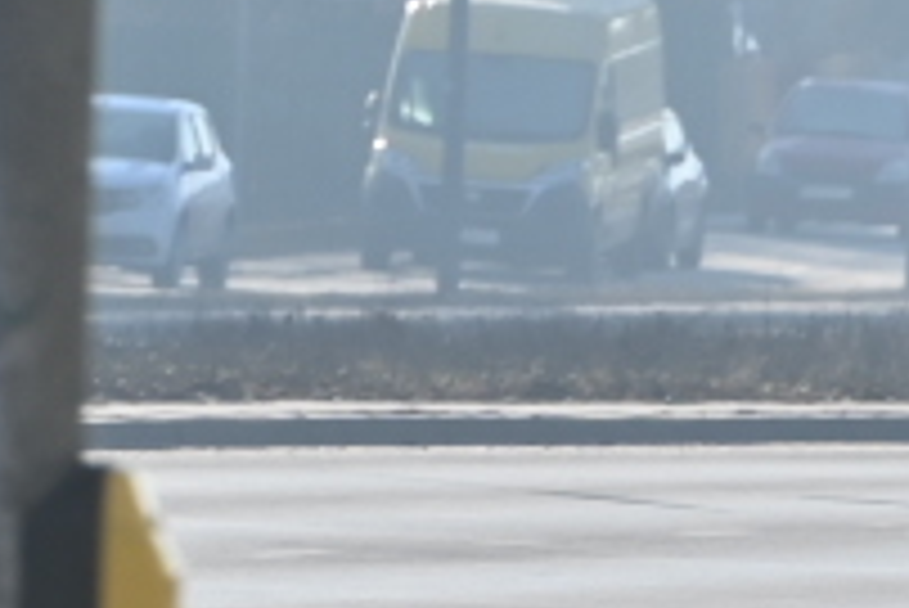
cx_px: 3483
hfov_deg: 1.4
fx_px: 36435
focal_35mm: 1442
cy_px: 594
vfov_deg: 1.0
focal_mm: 180
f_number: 8
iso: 100
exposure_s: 1/400
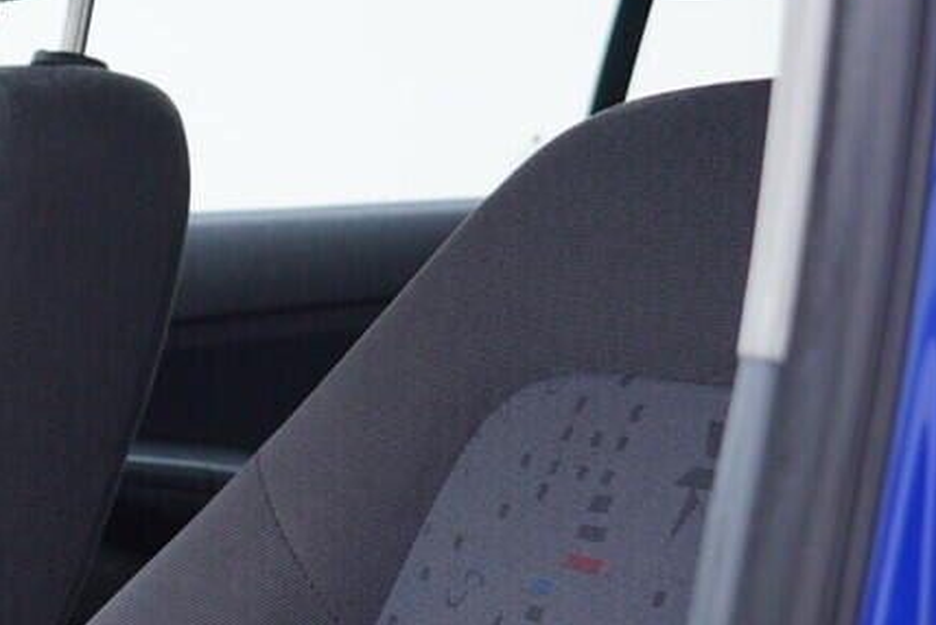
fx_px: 3148
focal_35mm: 121
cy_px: 839
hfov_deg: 15.7
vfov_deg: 11.0
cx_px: -424
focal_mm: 24
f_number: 3.2
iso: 125
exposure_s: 1/40
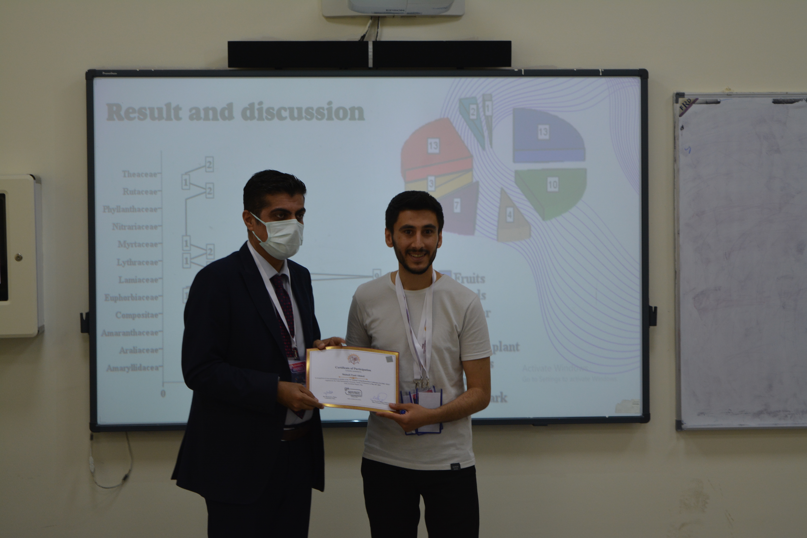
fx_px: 1849
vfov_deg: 16.6
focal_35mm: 82
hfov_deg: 24.6
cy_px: 269
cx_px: 404
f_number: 5.6
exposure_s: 1/60
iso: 500
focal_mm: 55
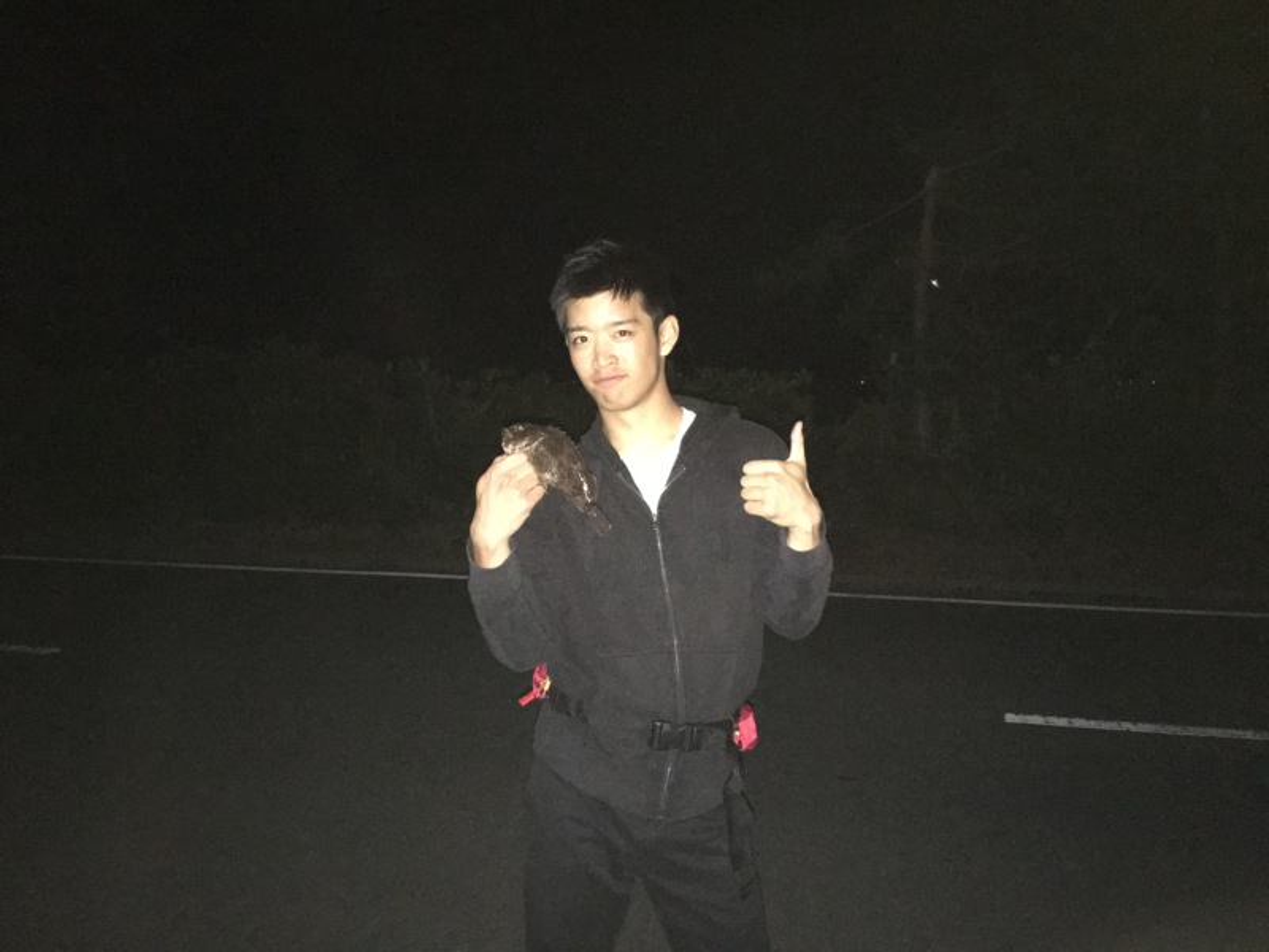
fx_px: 1063
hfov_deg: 61.7
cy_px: 476
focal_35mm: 29
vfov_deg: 48.2
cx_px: 634
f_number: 2.2
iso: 1000
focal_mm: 4.15
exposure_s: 1/16
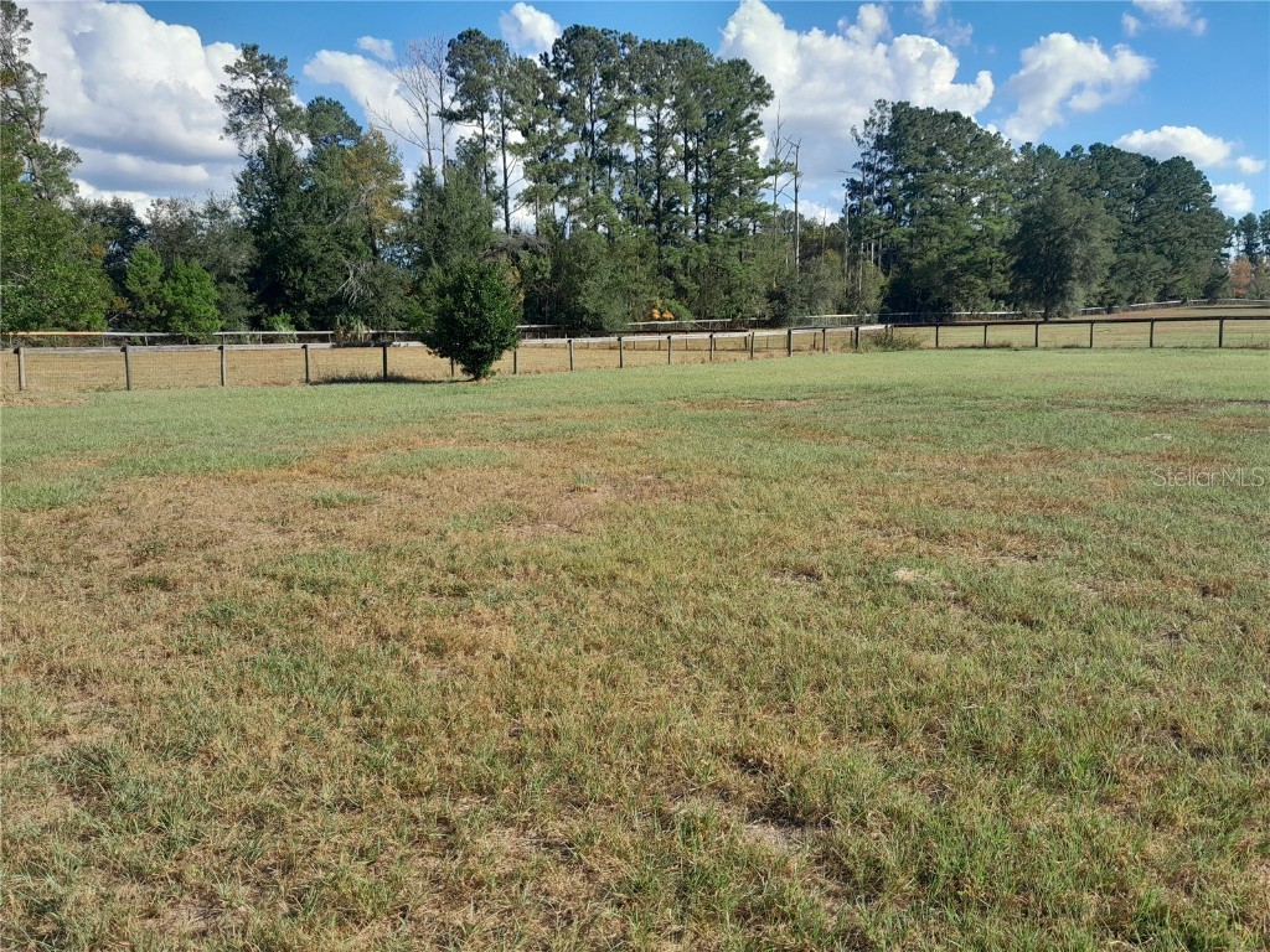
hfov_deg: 65.3
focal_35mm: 27
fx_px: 991
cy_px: 476
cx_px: 635
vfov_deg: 51.4
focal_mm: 4
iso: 40
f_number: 1.8
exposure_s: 1/347
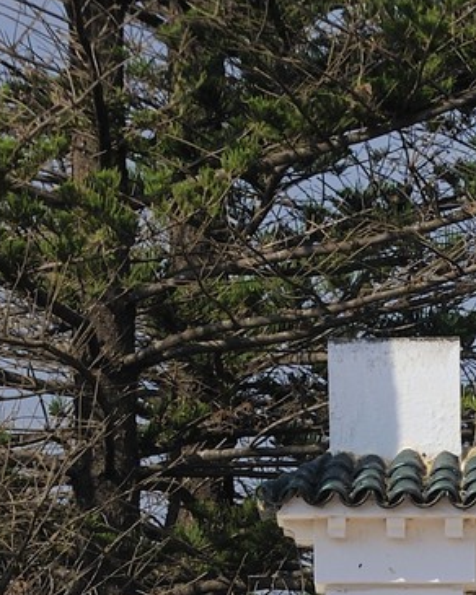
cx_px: 559
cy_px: 1211
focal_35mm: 782
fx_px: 13771
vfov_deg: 2.5
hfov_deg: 2.0
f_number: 10
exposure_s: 1/400
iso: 200
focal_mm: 190
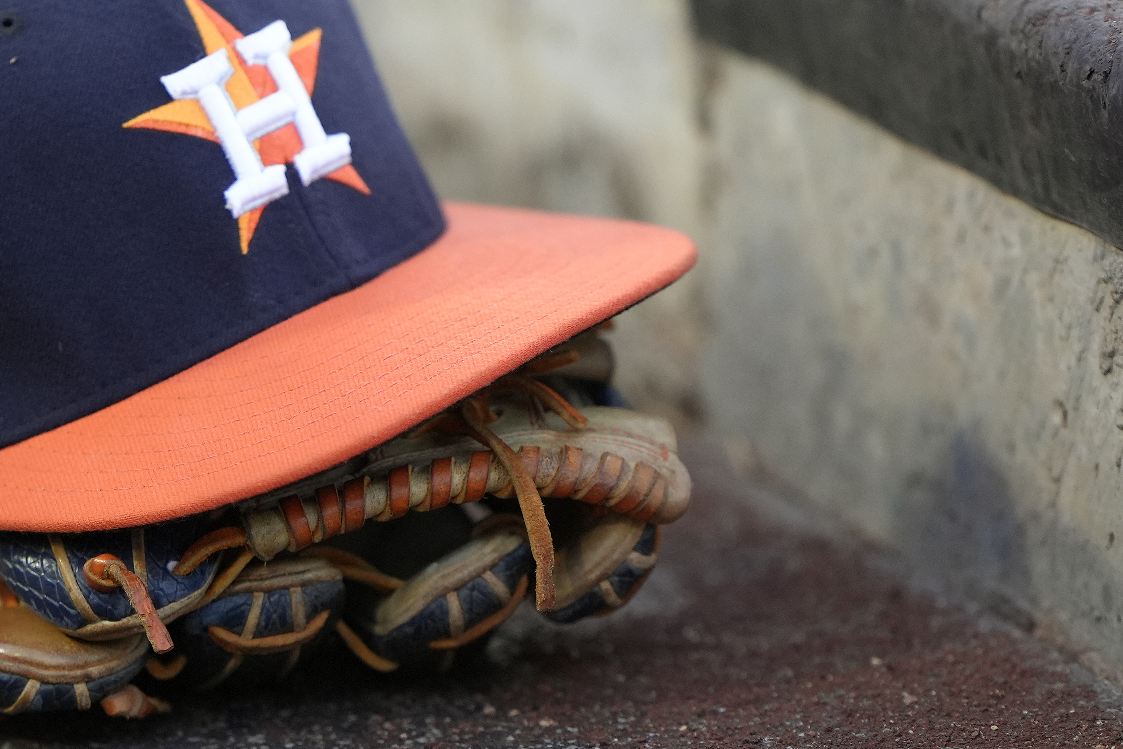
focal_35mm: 615
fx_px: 19182
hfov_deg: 3.4
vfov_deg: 2.2
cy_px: 377
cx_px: 263
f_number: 2.8
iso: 2000
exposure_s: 1/2000
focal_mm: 400
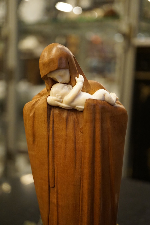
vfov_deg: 43.6
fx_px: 282
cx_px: 75
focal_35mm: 45
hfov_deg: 29.8
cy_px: 112
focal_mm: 30
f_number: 3.5
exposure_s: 1/60
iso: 2000
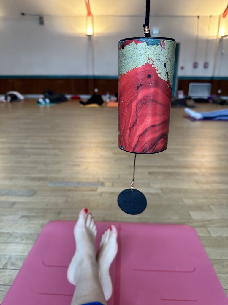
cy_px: 152
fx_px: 211
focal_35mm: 24
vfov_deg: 71.6
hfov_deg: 56.8
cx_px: 114
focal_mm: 6.86
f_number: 1.78
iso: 200
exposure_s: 1/50
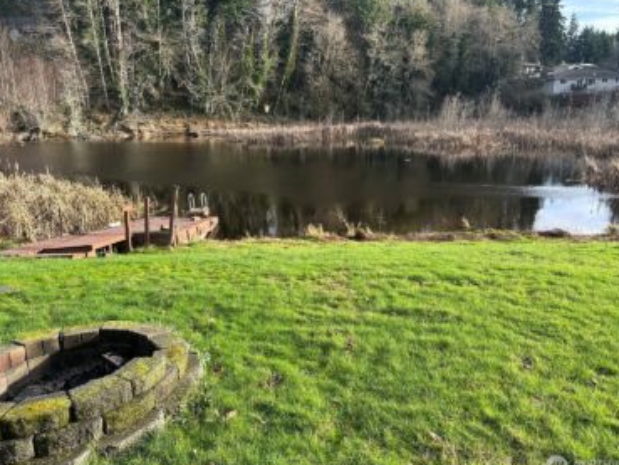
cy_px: 232
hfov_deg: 67.3
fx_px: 465
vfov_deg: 53.1
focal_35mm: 26
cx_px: 319
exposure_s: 1/836
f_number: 1.78
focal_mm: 6.86
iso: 80
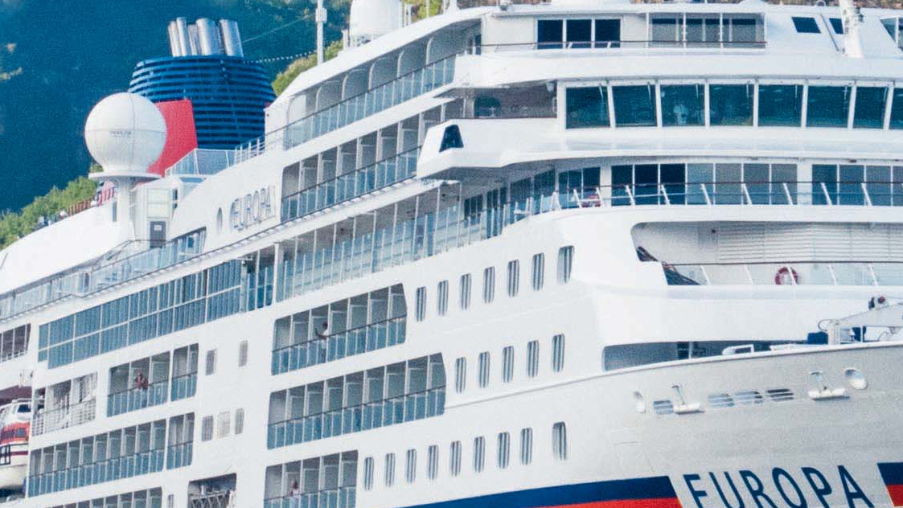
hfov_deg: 8.3
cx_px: 392
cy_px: 47
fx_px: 6250
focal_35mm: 261
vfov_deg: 4.7
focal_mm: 38
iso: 200
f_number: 14
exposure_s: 1/160
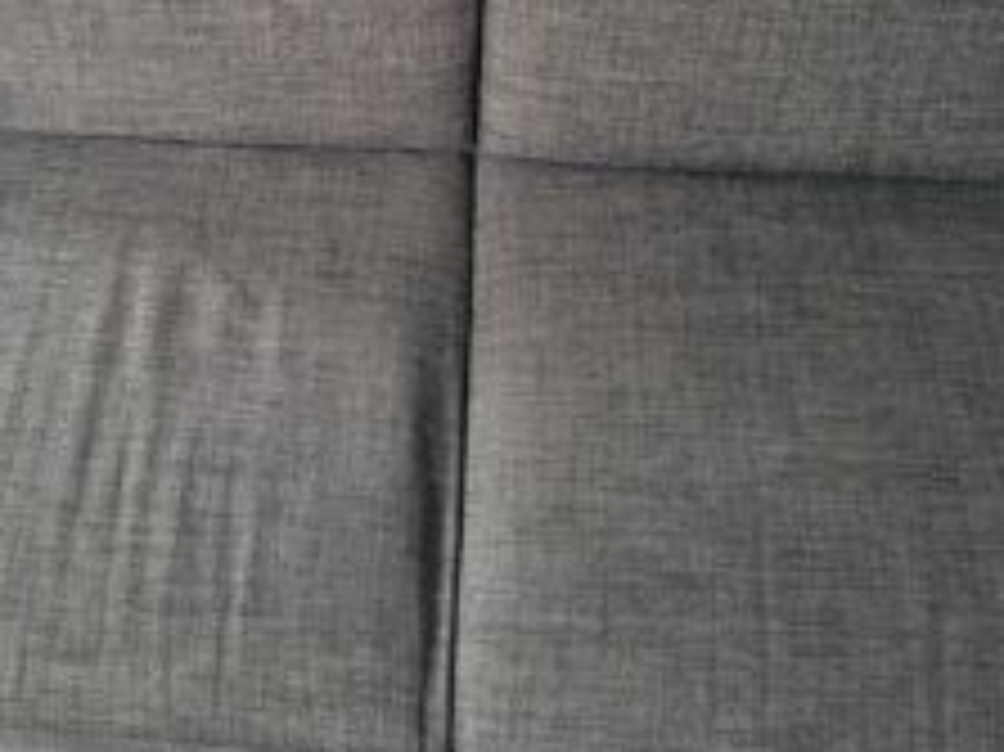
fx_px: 1623
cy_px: 77
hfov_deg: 34.0
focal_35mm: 56
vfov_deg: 25.3
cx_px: 320
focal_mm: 5.4
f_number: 1.8
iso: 500
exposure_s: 1/25
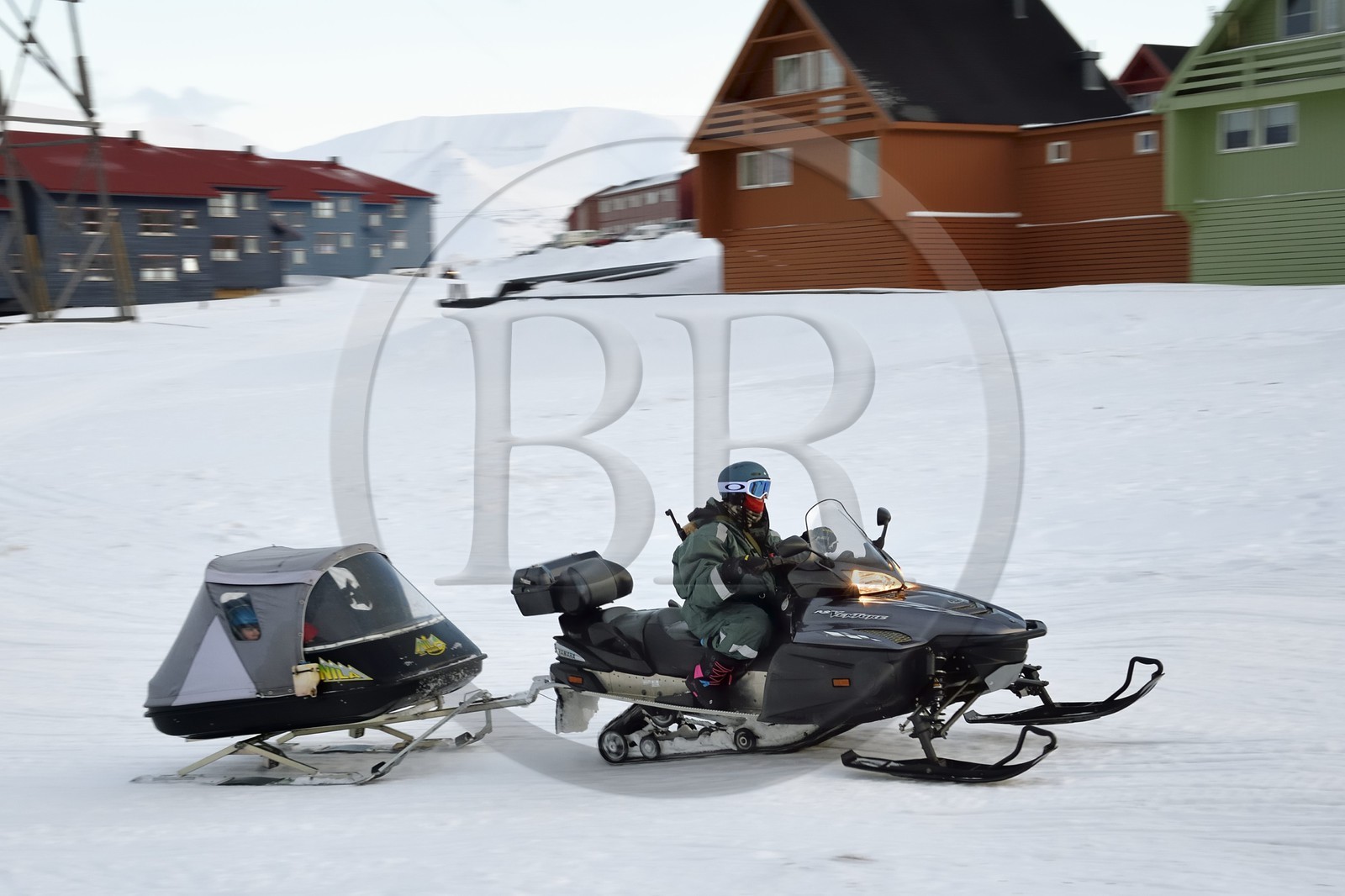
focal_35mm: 48
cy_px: 448
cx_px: 672
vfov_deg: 28.1
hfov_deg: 41.1
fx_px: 1793
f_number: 11
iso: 800
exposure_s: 1/80
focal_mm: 48
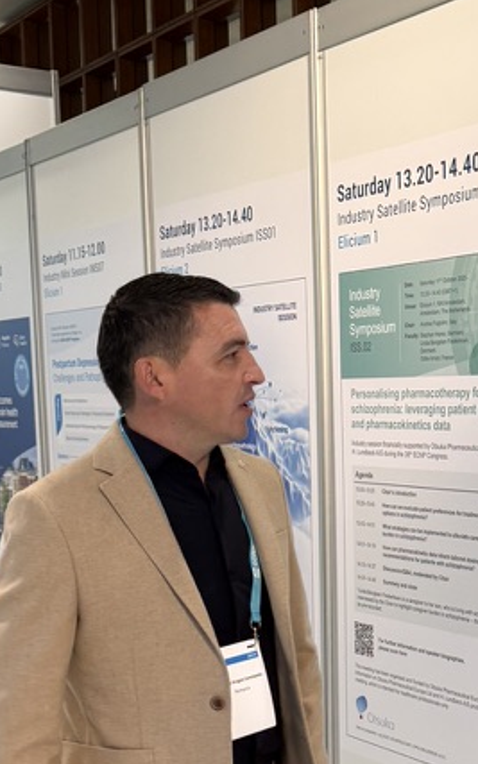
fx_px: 1271
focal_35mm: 61
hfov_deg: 20.5
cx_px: 499
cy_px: 544
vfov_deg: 33.0
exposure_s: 1/100
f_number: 1.78
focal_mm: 6.76
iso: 160
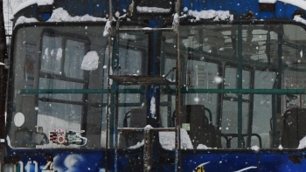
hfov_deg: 6.5
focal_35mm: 334
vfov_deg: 3.6
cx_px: 252
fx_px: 2710
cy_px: 76
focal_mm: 62
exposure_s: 1/250
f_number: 5.3
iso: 200
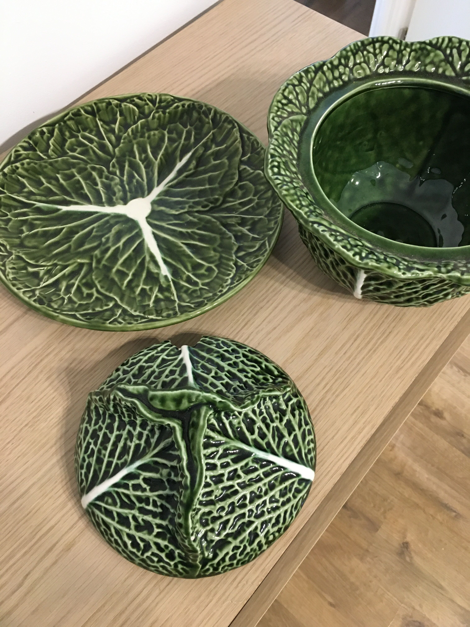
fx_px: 525
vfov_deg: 61.7
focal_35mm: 29
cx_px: 235
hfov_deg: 48.2
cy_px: 314
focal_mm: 4.15
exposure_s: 1/17
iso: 200
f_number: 2.2
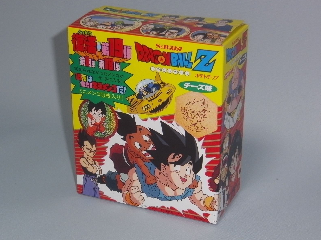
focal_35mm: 67
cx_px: 162
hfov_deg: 29.0
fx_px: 621
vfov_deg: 21.9
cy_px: 120
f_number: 4.4
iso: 250
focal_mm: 11.6
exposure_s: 1/60
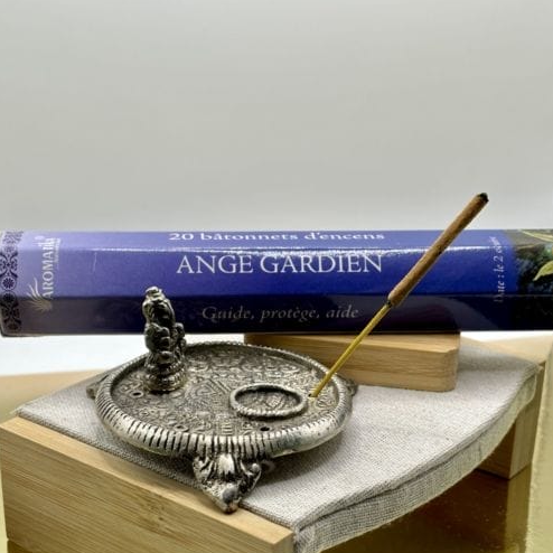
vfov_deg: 27.6
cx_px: 276
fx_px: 1121
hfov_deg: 27.7
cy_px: 369
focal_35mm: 62
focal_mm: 5.96
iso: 32
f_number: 1.6
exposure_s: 1/199
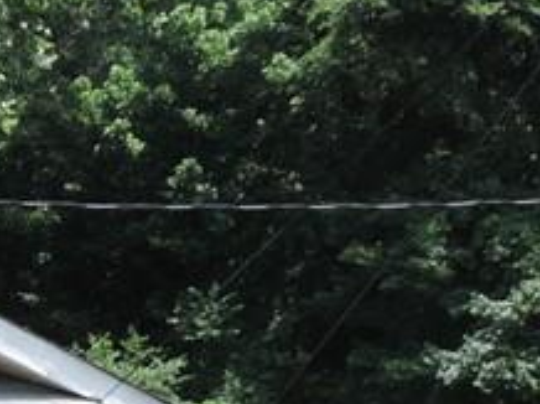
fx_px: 2197
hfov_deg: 12.8
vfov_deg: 10.2
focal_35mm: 141
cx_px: -409
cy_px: 607
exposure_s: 1/320
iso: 80
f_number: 3.1
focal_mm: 5.3
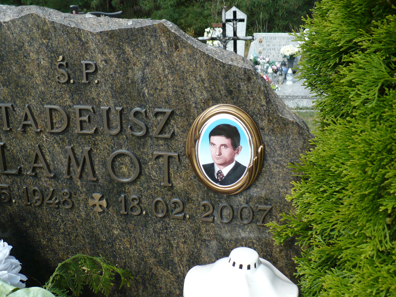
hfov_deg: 41.9
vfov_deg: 32.1
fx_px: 515
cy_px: 178
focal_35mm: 45
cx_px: 164
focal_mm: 6.1
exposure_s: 1/640
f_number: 2.8
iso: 100
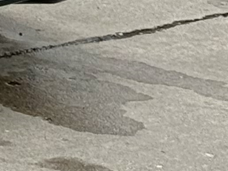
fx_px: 2484
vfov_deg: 3.9
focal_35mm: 377
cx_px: -598
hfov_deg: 4.9
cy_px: -288
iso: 64
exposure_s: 1/794
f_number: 1.78
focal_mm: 6.76
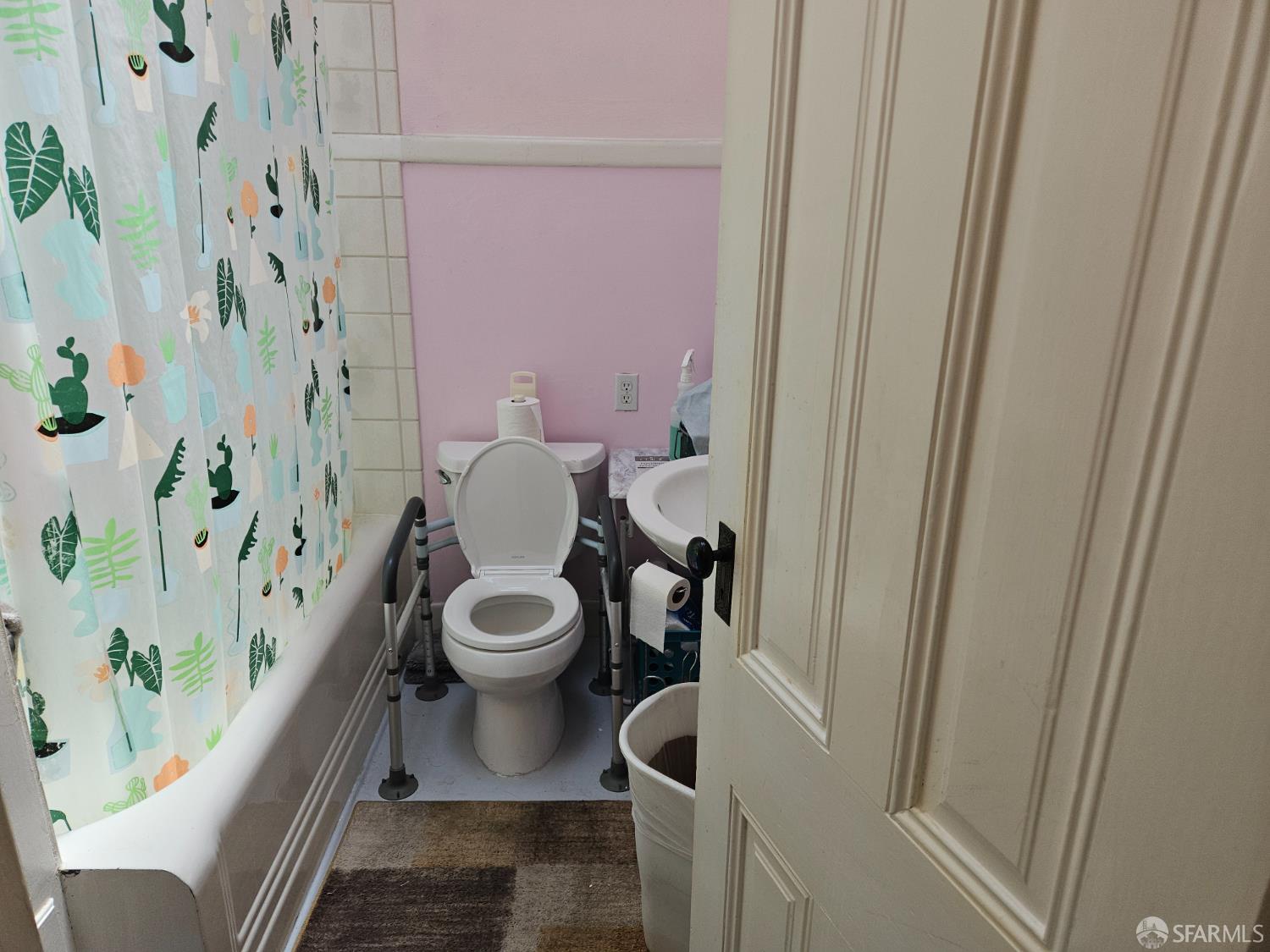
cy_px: 476
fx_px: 844
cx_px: 635
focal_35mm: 23
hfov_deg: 73.9
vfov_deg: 58.9
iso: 32
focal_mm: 5.4
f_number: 1.8
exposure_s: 1/180
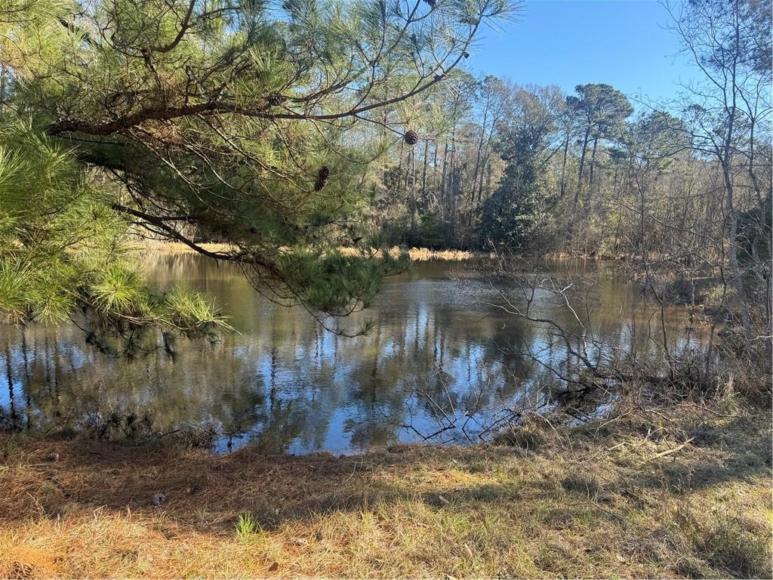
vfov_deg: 56.8
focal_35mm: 24
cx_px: 386
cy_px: 290
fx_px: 536
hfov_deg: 71.6
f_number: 1.78
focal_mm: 6.86
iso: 80
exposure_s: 1/562
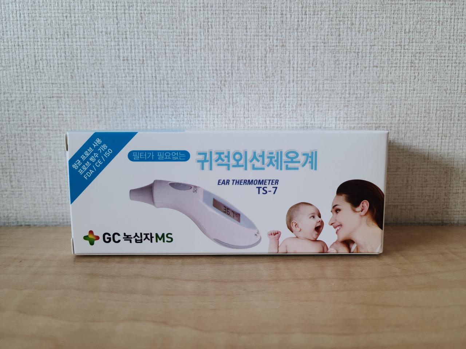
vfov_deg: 49.7
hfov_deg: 63.4
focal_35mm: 28
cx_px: 233
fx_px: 377
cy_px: 174
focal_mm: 5.9
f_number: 2
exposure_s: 1/59
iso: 160
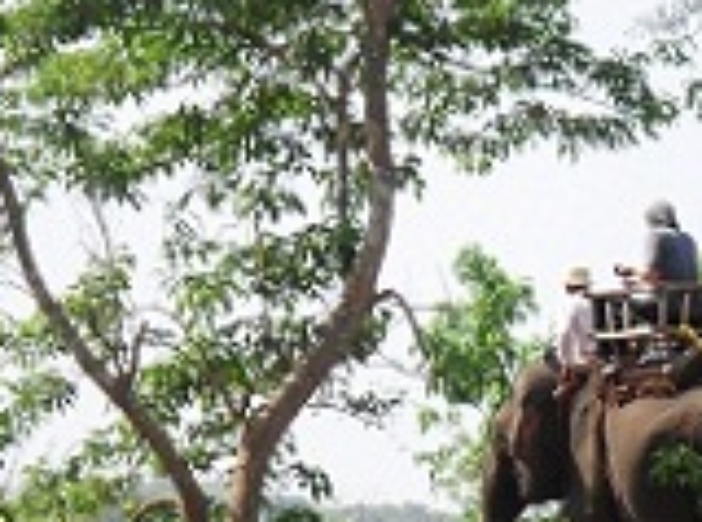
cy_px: 496
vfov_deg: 4.2
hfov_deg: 5.6
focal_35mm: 355
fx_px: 7178
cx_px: 557
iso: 100
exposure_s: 1/250
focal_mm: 24.5
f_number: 5.9
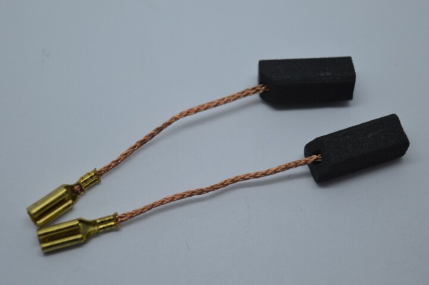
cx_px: 214
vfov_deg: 16.5
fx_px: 982
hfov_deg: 24.6
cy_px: 142
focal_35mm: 82
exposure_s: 1/125
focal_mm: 55
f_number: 5.6
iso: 320
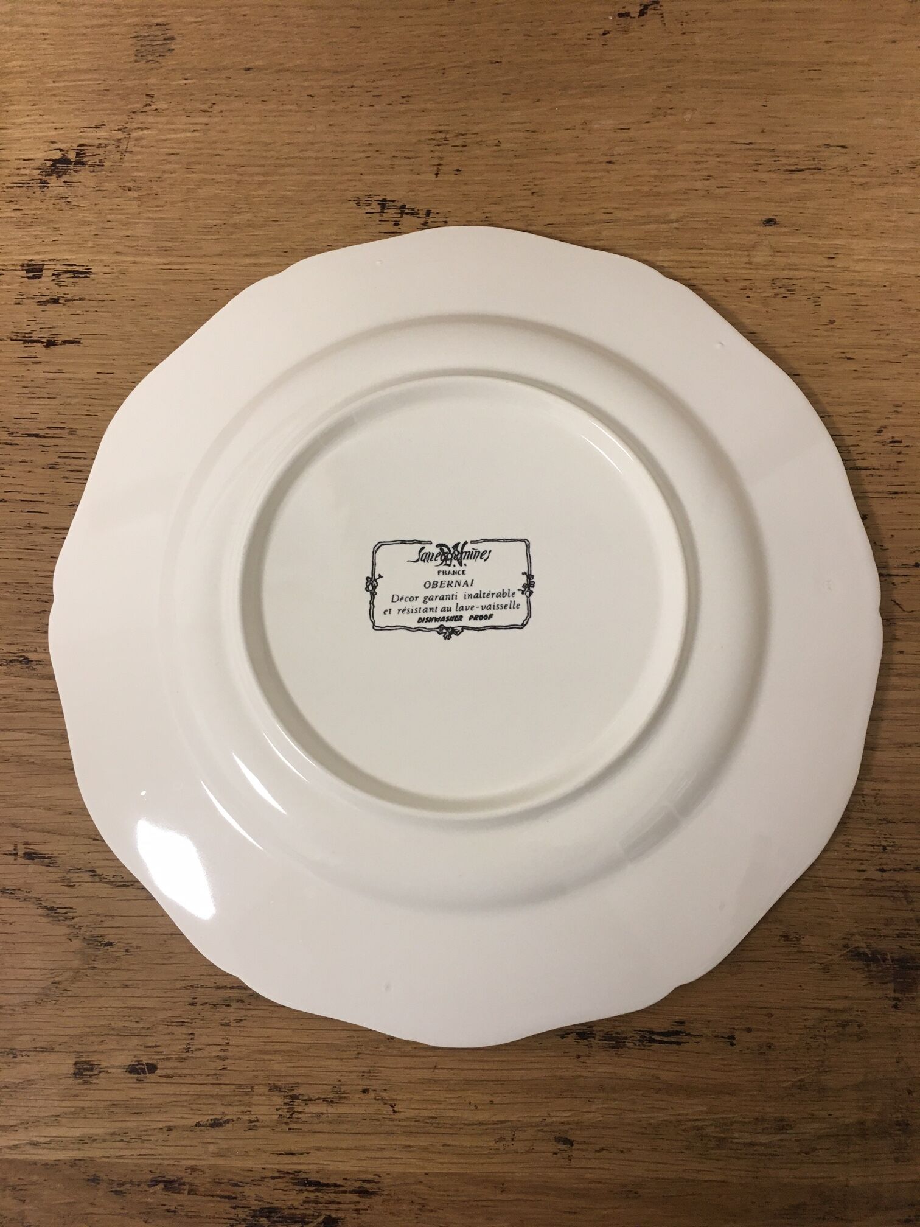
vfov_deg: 61.7
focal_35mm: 29
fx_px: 1028
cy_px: 614
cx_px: 460
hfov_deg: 48.2
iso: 125
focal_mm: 4.15
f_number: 2.2
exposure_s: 1/33
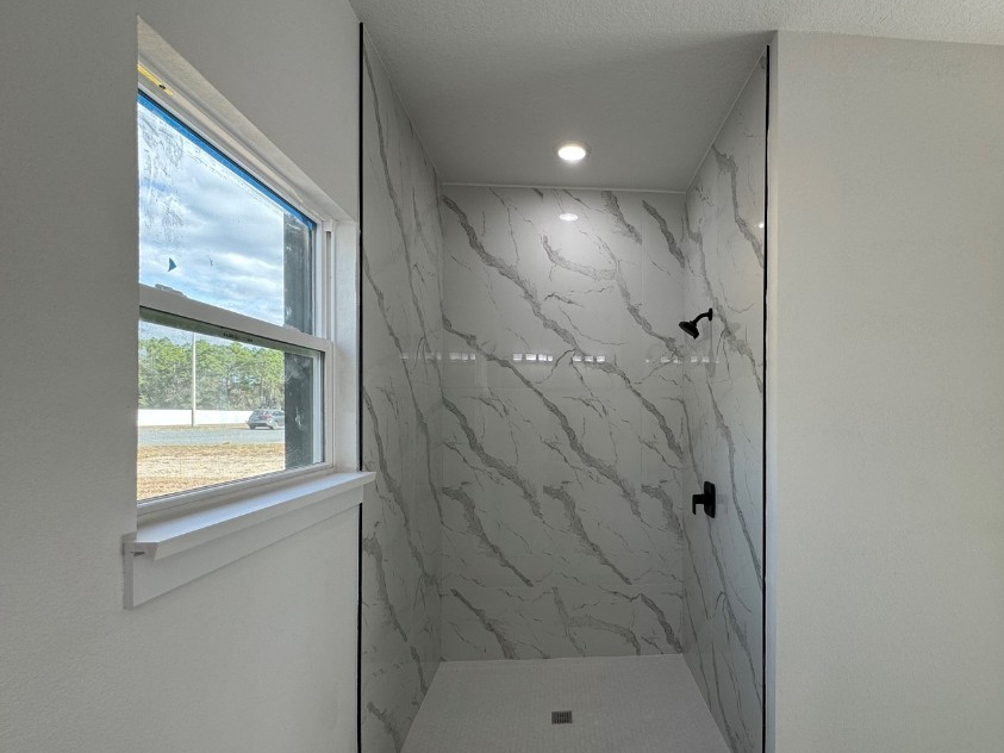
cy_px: 415
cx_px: 591
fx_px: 493
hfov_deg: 90.1
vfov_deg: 74.5
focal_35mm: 17
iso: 64
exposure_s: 1/120
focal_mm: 2.22
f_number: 2.2
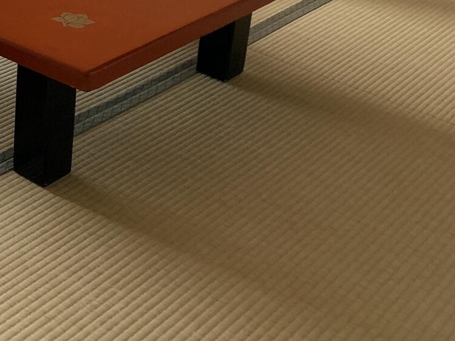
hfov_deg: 26.1
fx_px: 907
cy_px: -29
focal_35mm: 69
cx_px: -37
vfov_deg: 20.4
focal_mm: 4.25
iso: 200
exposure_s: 1/60
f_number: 1.8
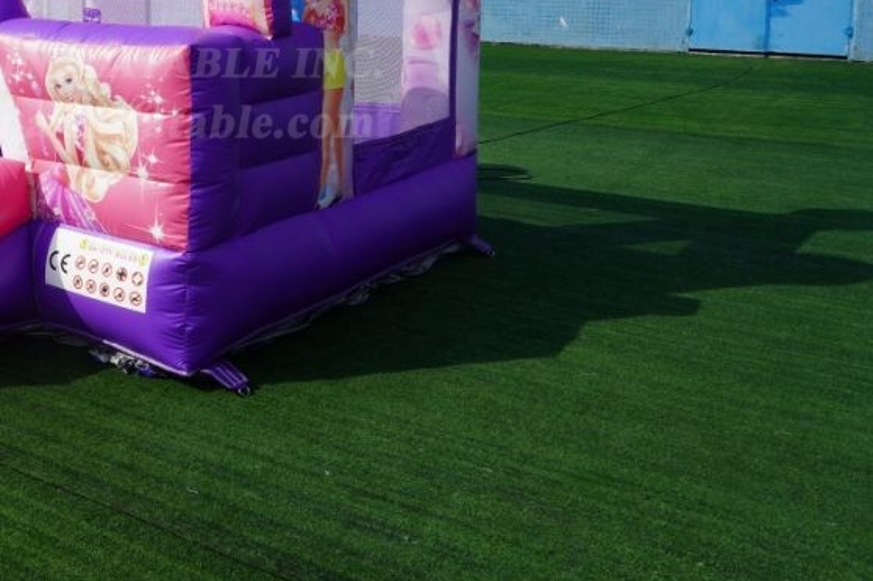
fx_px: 1066
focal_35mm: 44
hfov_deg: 41.3
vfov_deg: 29.6
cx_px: 100
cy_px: 93
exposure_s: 1/320
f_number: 10
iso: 100
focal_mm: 16
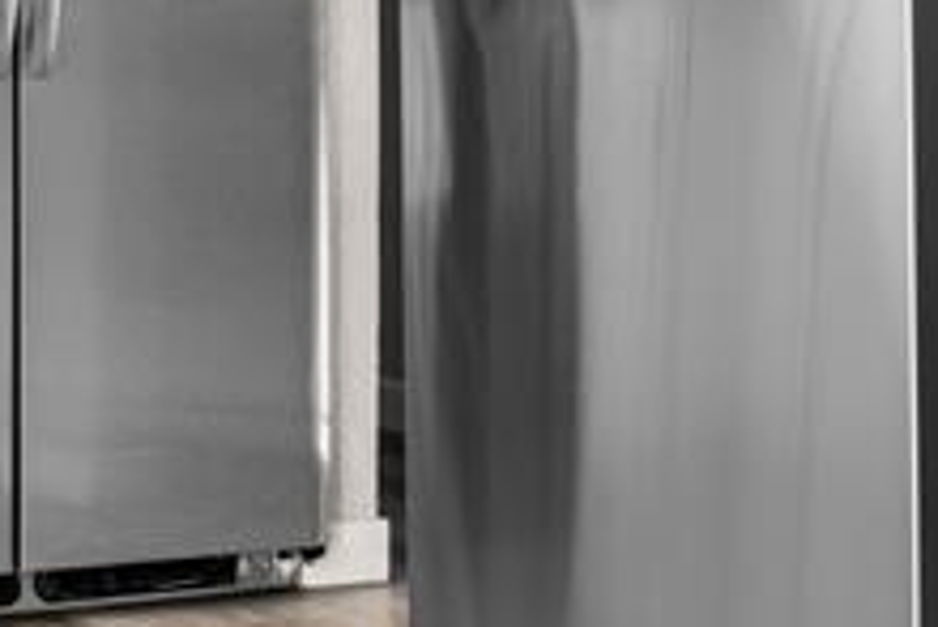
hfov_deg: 14.1
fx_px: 3586
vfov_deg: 9.9
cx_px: -397
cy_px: -98
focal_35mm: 138
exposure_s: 1/1.25
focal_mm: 19.7
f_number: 8
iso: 100
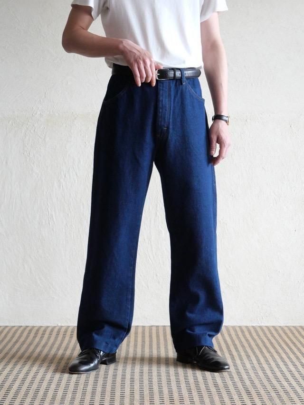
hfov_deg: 19.4
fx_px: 890
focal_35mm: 76
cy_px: 202
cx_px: 152
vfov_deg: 25.7
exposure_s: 1/100
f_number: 3.9
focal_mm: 38
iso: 2000
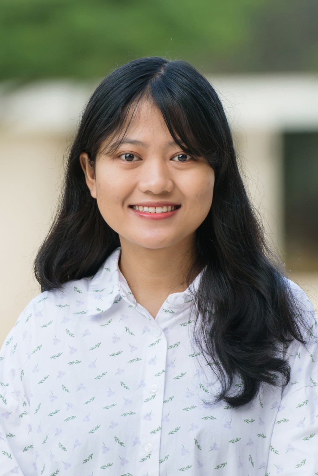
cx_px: 159
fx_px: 2766
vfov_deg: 9.8
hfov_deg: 6.6
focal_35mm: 209
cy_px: 252
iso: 200
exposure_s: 1/500
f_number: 3.2
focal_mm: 190
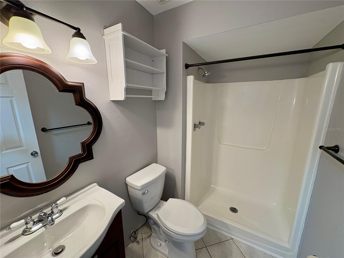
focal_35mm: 14
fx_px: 139
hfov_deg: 102.1
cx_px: 172
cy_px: 129
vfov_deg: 85.7
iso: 200
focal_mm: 2.22
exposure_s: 1/60
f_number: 2.2
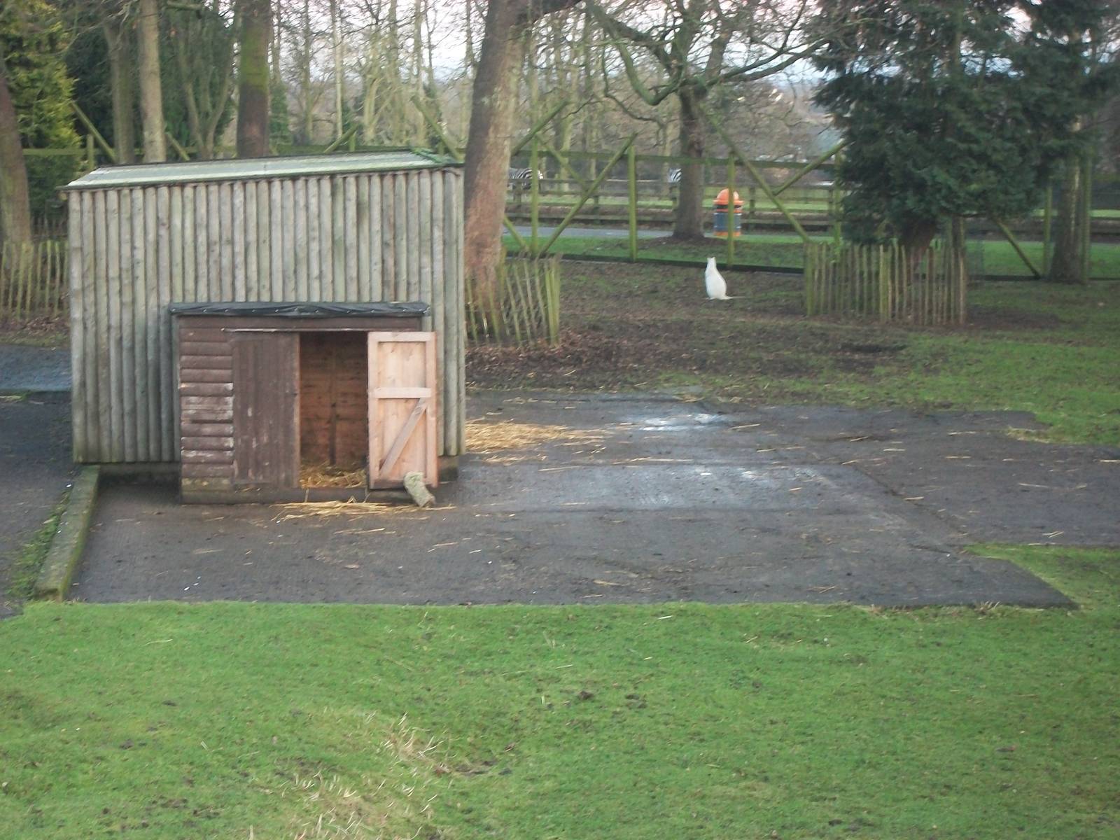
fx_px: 3106
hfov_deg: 20.4
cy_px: 420
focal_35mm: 96
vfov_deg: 15.4
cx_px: 560
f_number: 5.2
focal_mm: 17.1
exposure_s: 1/8
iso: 220
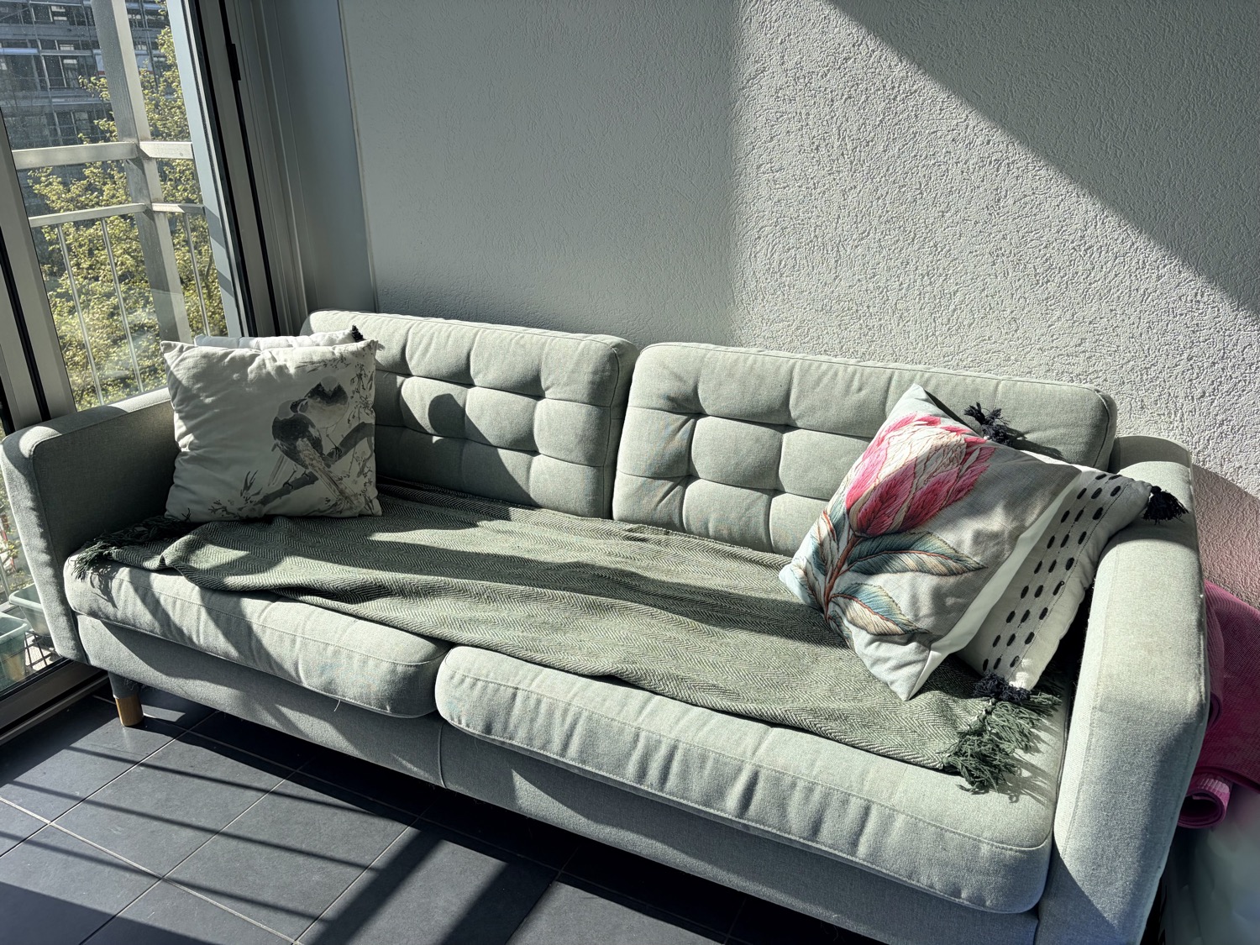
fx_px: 946
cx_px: 630
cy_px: 472
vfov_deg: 53.1
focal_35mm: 26
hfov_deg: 67.3
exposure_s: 1/2075
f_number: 1.6
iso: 50
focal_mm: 5.96
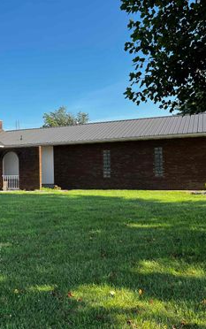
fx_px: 332
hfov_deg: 33.7
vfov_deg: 52.7
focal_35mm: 37
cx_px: 49
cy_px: 165
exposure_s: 1/2123
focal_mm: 5.7
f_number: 1.5
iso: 50
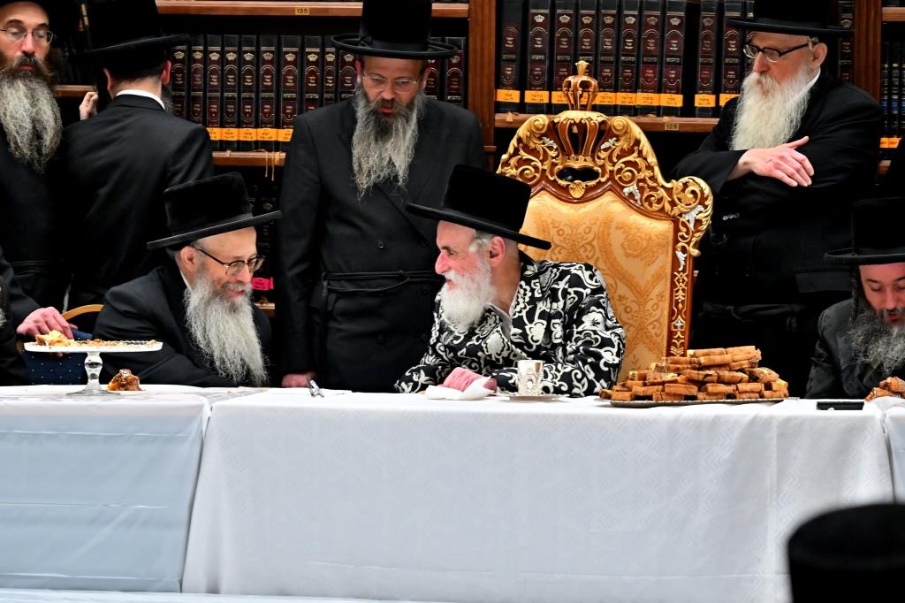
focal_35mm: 180
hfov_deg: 11.4
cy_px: 302
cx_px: 452
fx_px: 4523
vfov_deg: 7.6
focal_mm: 120
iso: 1000
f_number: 4
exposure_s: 1/250
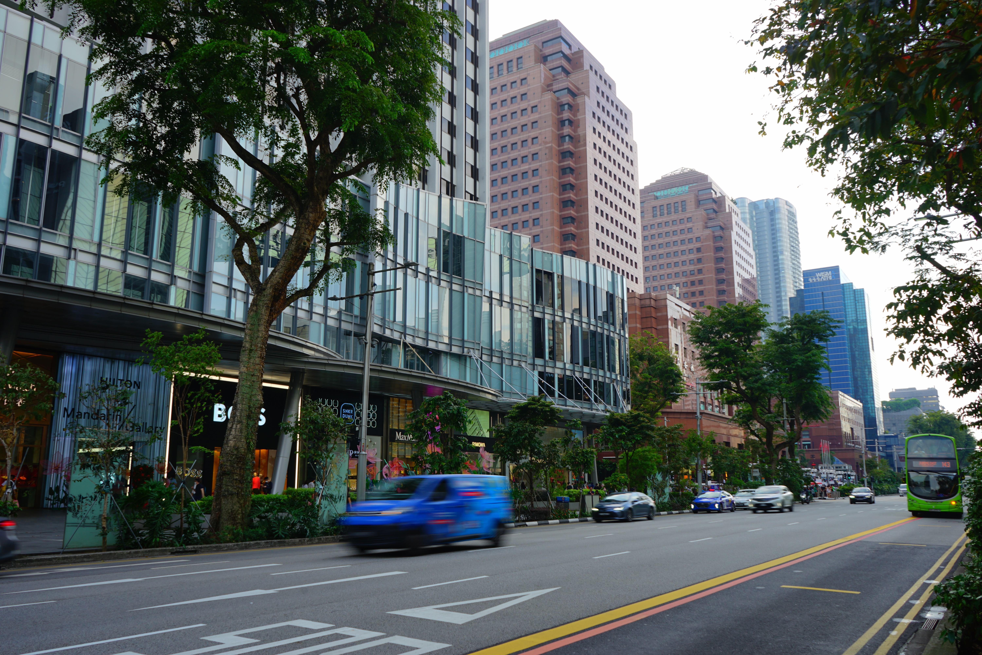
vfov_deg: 46.4
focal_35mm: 28
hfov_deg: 65.5
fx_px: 764
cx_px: 491
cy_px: 328
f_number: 13
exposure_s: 1/15
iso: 50
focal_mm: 28
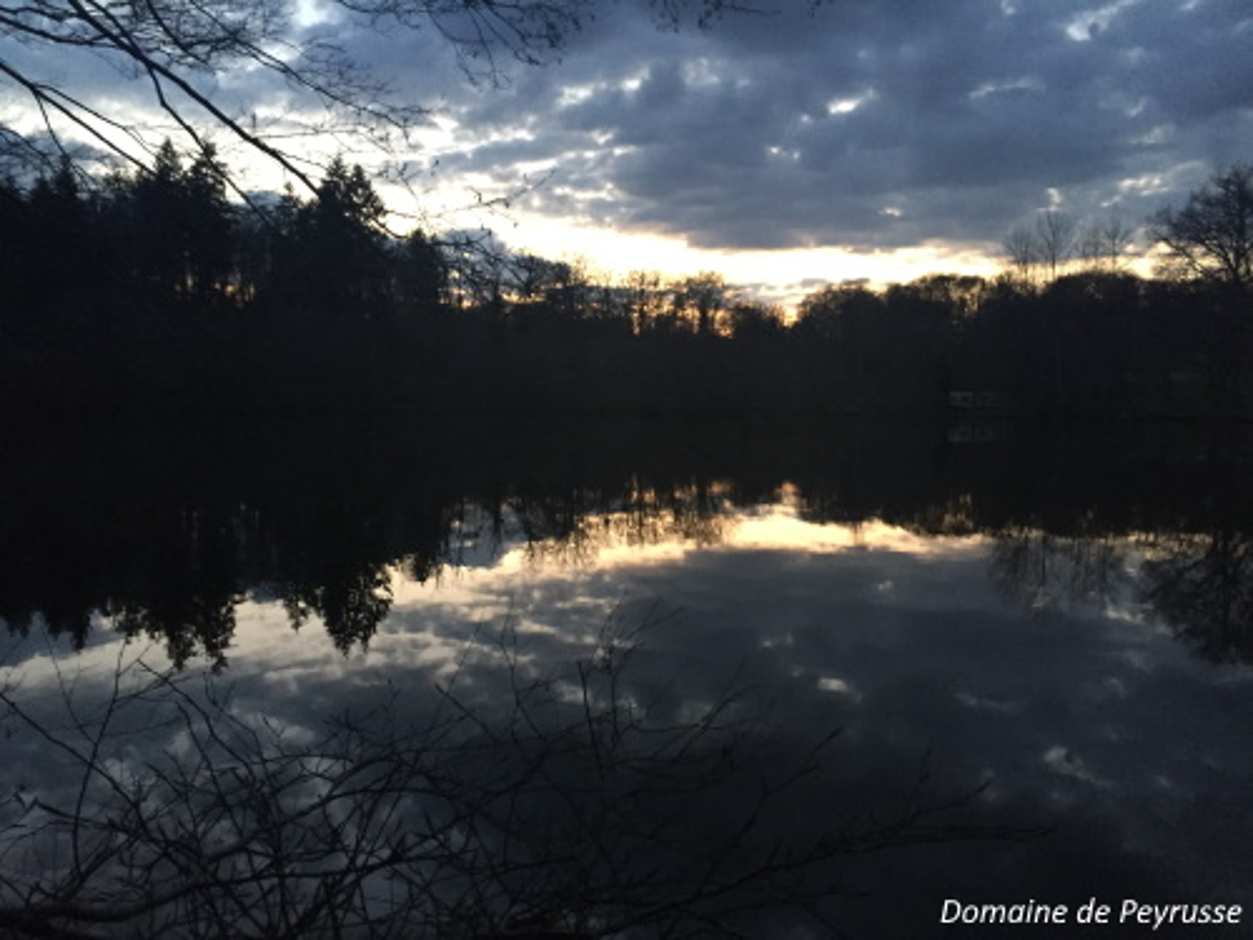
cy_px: 470
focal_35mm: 29
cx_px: 626
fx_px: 1050
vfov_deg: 48.2
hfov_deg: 61.7
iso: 250
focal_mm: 4.15
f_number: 2.2
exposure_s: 1/20
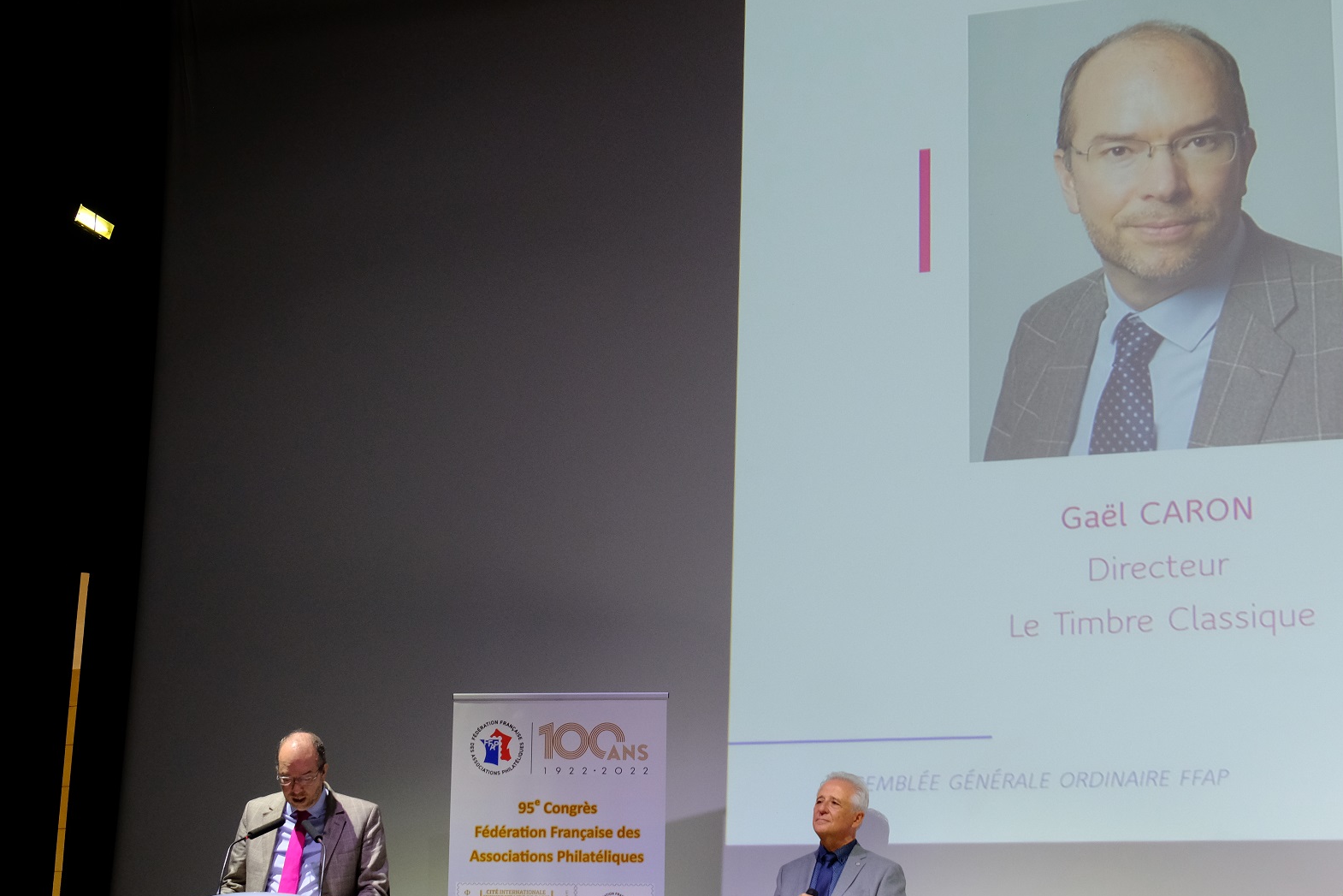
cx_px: 708
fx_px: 2164
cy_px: 507
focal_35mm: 58
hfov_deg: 34.5
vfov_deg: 23.4
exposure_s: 1/58
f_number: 5.6
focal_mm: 30.9
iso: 1600
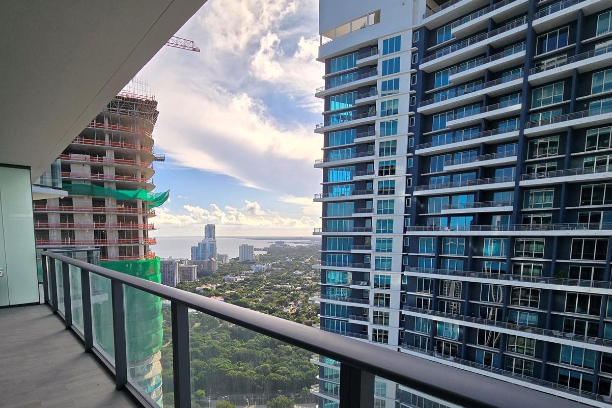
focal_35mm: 18
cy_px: 274
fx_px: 306
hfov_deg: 89.0
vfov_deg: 65.5
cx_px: 247
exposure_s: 1/1576
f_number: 2.2
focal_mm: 2.2
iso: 50
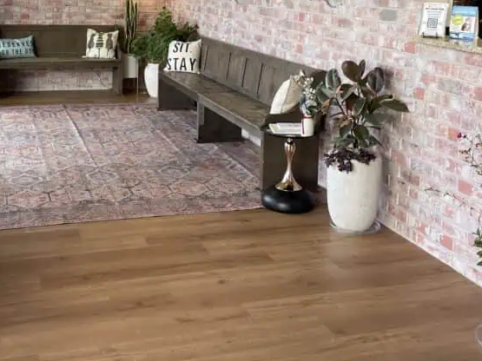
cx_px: 169
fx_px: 668
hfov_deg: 39.3
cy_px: 45
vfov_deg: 29.2
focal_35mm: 48
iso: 100
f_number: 1.6
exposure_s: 1/120
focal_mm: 4.2
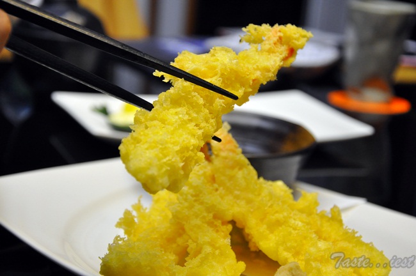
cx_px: 208
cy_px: 138
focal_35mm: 87
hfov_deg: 23.4
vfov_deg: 15.7
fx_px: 1004
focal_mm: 58
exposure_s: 1/125
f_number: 6.3
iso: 1600
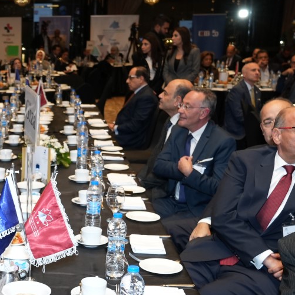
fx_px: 636
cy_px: 218
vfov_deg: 25.8
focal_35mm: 66
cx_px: -23
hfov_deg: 24.5
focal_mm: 24
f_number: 3.5
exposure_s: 1/125
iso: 1250
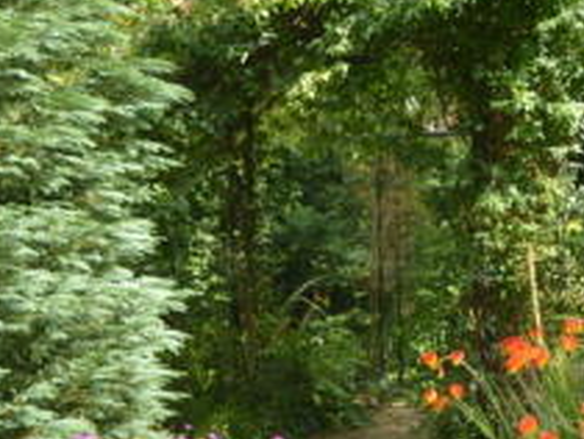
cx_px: 392
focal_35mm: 90
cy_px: 208
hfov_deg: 21.7
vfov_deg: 16.4
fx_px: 1520
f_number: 6.3
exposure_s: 1/160
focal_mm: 20
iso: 200
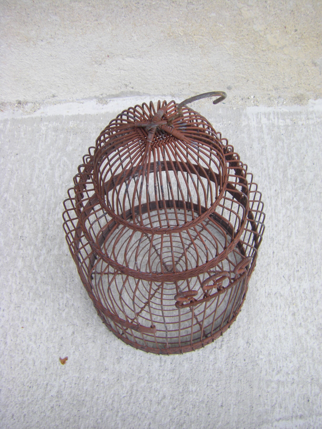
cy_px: 214
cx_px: 161
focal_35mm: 38
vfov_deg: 49.0
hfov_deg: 37.7
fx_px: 471
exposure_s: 1/125
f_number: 3.5
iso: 64
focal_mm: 6.3
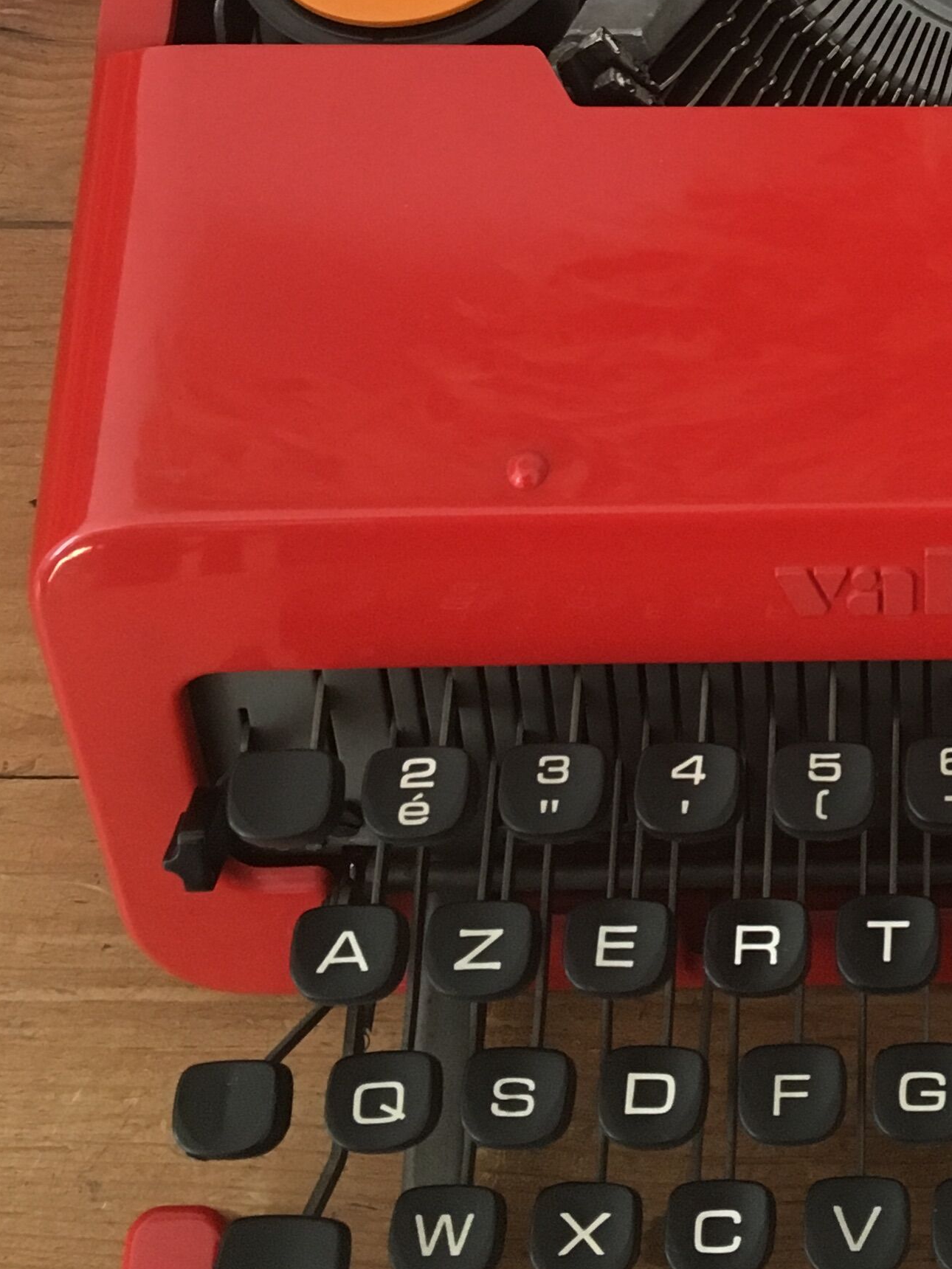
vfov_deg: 27.5
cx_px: 1077
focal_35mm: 68
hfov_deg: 20.5
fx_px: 2493
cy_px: 123
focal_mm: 4.15
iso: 160
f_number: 2.2
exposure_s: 1/33
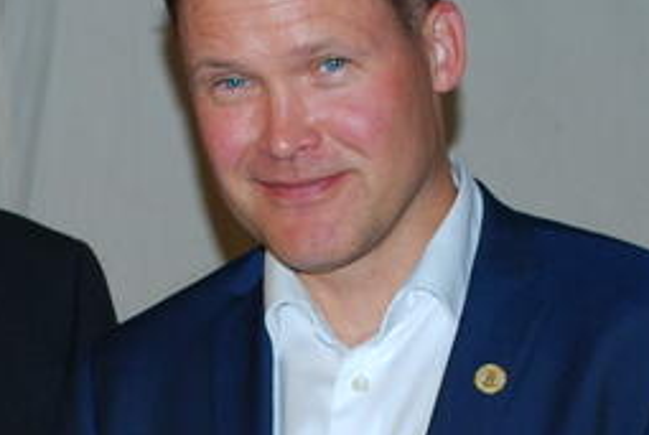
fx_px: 2944
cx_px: 204
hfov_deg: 12.6
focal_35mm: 163
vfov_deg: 8.4
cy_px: 396
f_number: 4
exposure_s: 1/60
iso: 200
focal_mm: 22
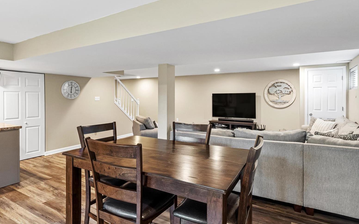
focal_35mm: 21
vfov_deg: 57.2
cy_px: 104
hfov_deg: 82.3
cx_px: 178
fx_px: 205
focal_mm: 10
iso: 400
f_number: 10
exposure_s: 1.3
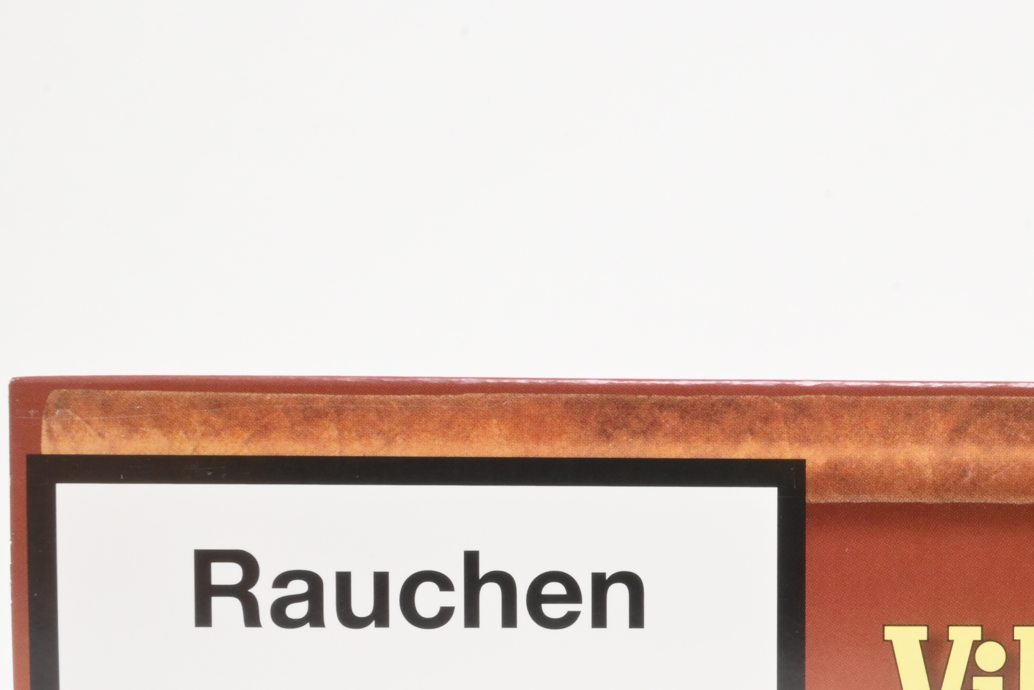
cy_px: 616
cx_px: 918
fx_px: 1894
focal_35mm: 66
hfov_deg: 29.4
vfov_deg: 20.2
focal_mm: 23
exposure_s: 1/15
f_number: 22
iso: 640
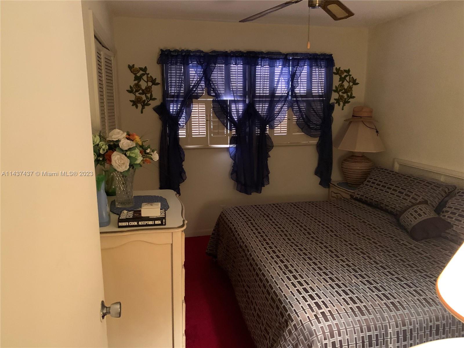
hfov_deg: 67.3
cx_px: 232
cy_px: 174
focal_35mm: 26
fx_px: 349
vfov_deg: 53.1
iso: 640
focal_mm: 4.25
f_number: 1.8
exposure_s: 1/24
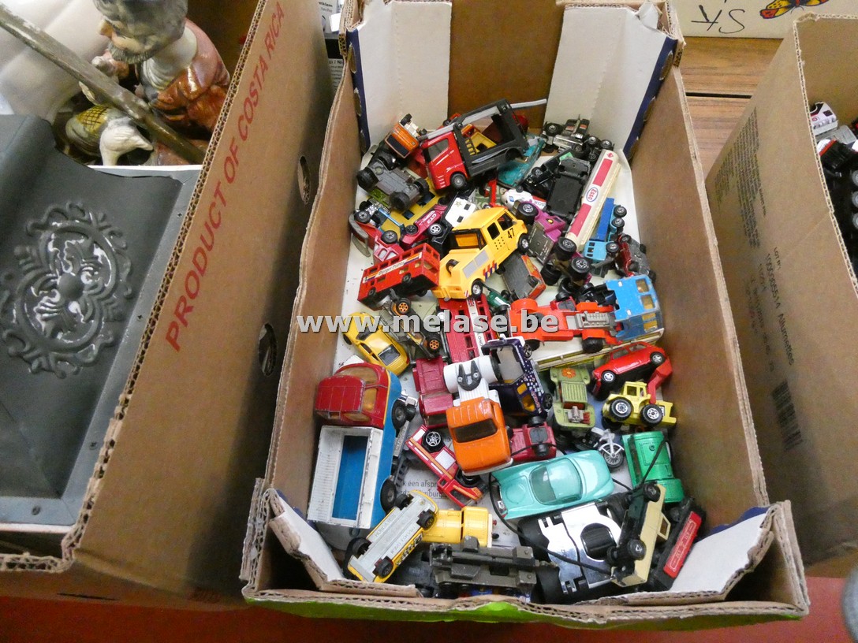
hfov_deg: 71.6
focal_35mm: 24
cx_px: 429
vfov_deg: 56.8
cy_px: 322
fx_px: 595
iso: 2000
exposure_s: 1/125
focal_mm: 4.3
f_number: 3.3
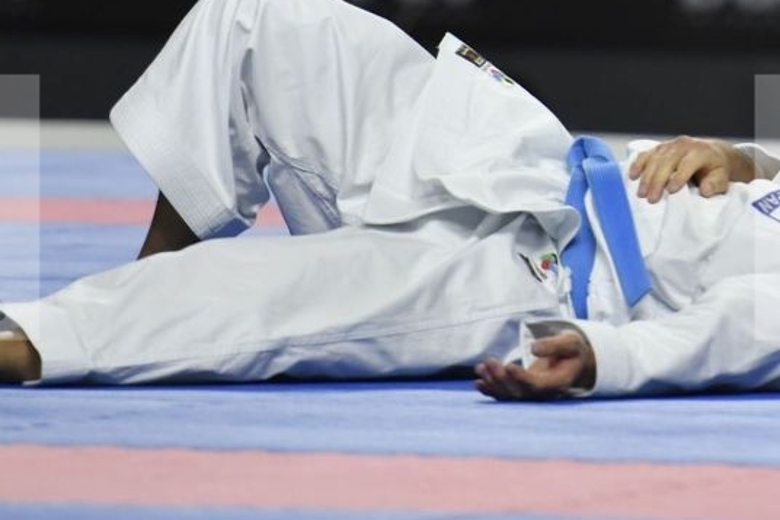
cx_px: 891
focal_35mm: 672
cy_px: -310
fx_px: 14555
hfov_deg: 3.1
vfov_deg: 2.0
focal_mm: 200
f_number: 2.8
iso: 800
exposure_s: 1/800
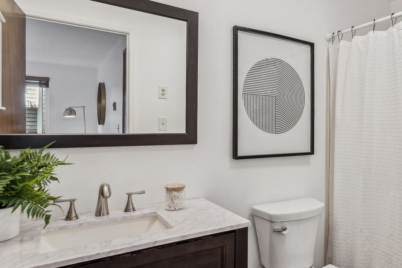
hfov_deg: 71.2
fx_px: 268
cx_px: 273
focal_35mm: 24
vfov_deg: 53.1
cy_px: 125
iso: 100
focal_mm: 14
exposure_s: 1/13
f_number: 8
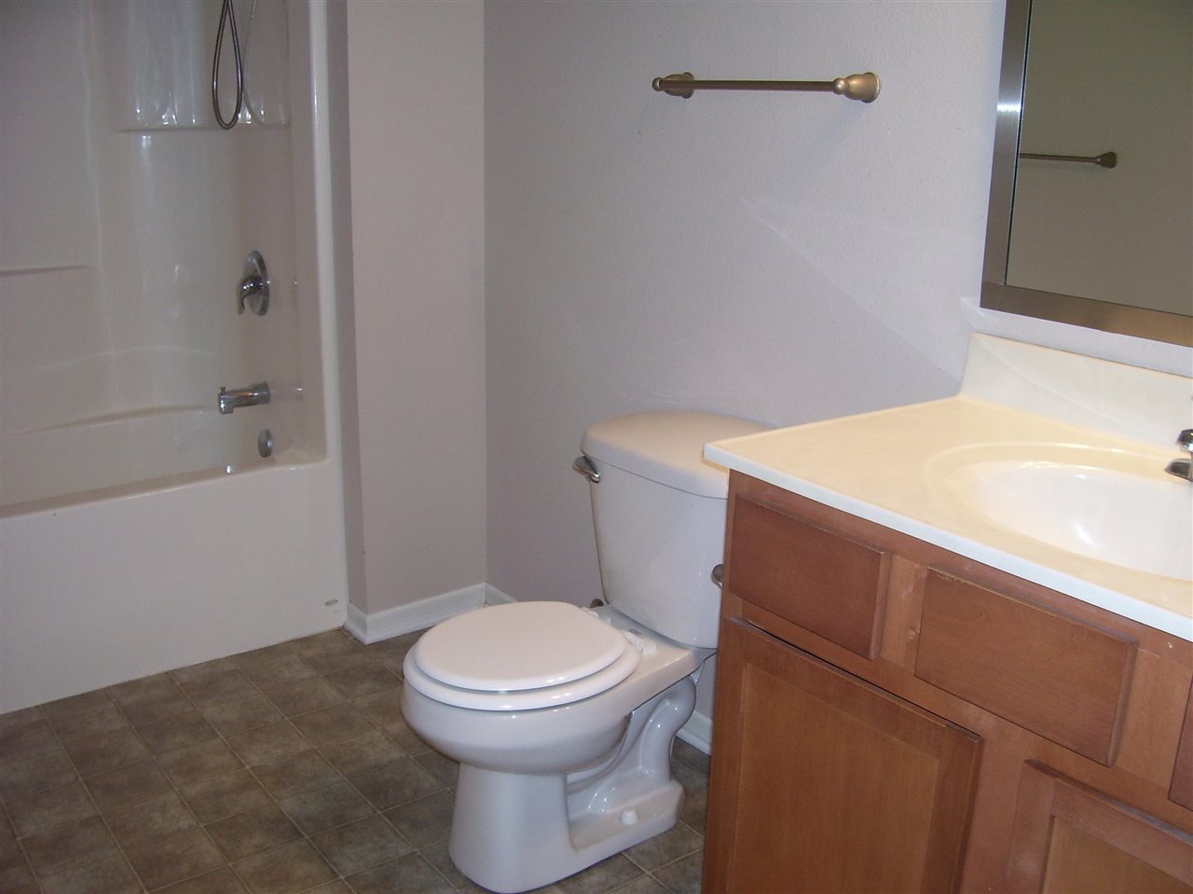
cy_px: 447
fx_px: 1171
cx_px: 596
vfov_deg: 41.8
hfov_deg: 54.0
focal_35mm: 34
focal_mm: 5.6
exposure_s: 1/60
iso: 80
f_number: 2.7
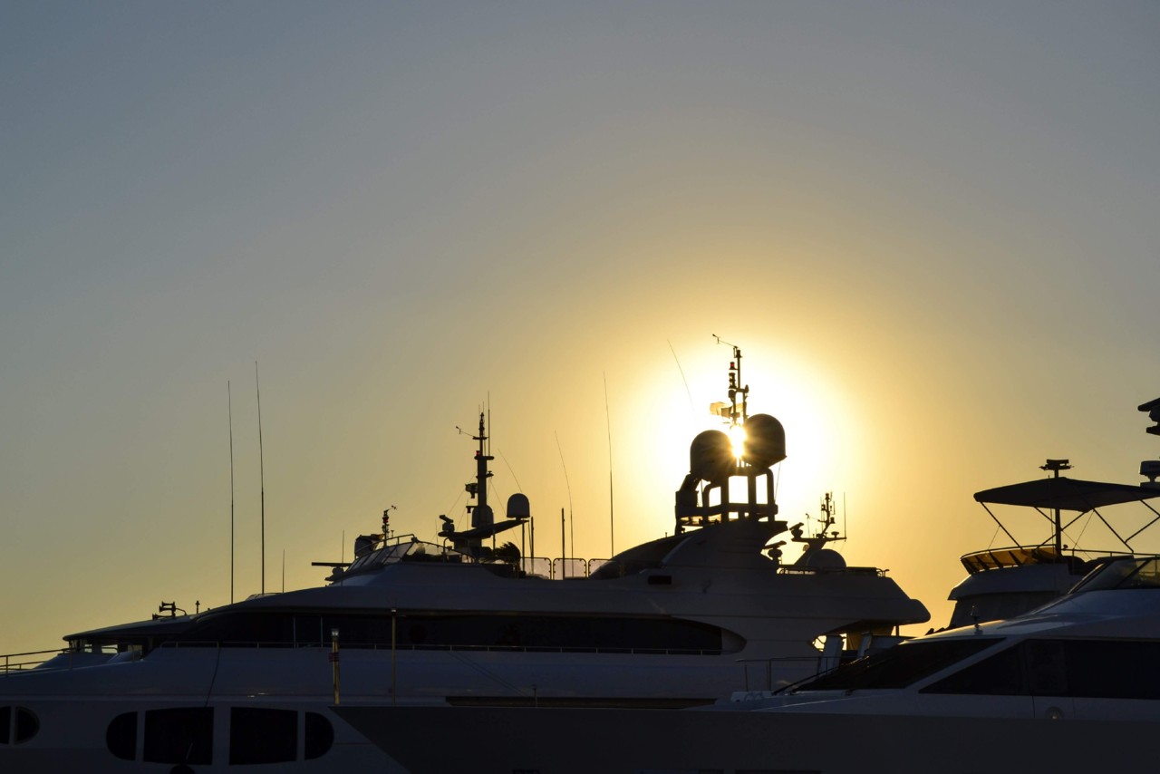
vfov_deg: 16.6
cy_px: 387
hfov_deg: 24.6
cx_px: 580
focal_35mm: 82
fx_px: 2659
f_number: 11
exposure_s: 1/640
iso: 100
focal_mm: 55
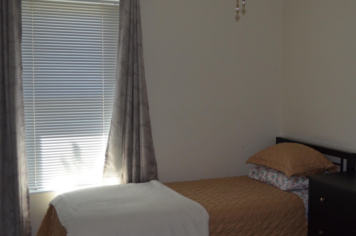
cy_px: 108
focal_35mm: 53
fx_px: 523
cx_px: 232
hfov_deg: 37.3
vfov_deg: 25.4
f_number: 4
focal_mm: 24
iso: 560
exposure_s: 1/60
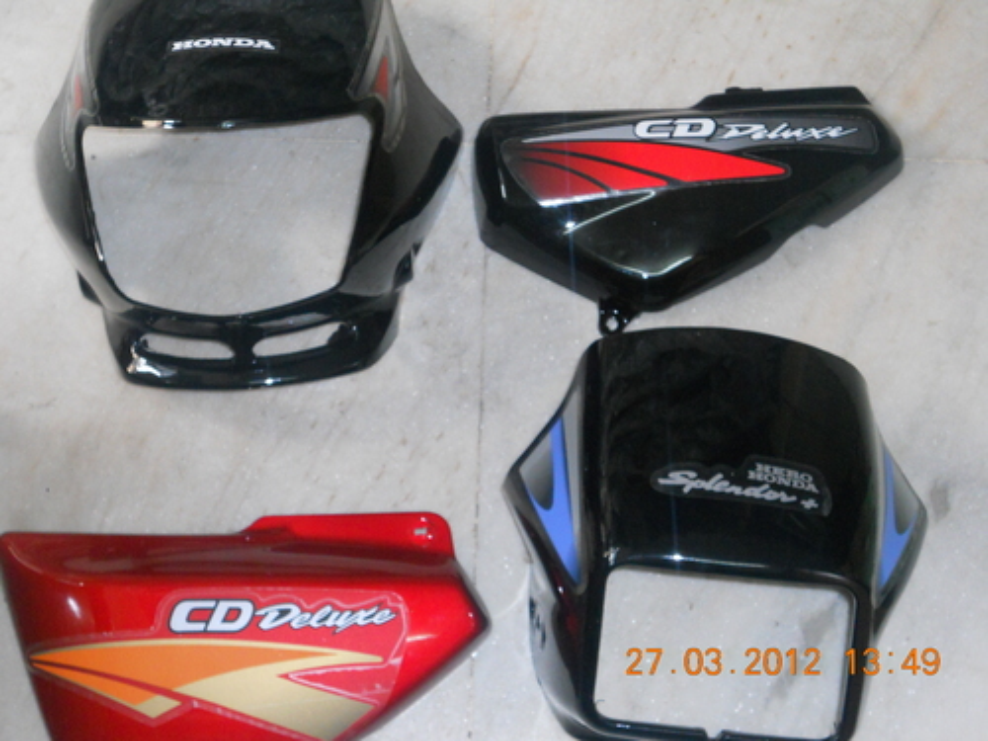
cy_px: 370
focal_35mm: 54
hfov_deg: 35.5
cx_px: 494
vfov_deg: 27.0
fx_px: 1541
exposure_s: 1/30
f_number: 4.8
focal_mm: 9.8
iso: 400
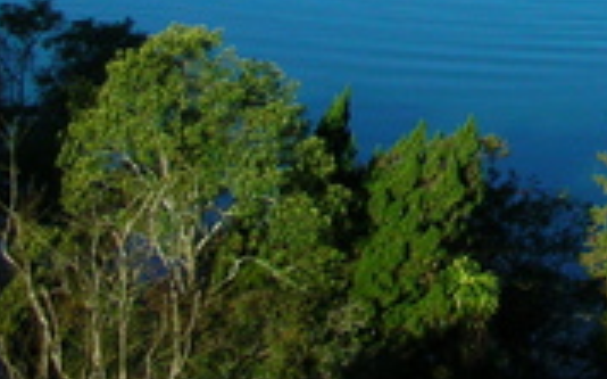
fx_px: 2067
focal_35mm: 125
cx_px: 720
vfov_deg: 9.8
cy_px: -348
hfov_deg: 16.1
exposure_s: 1/133
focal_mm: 5.8
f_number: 8.5
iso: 50
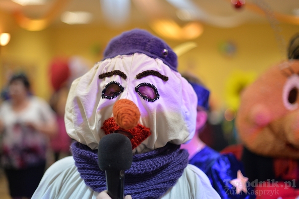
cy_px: 100
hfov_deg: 39.6
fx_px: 415
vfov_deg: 27.0
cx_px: 150
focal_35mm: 50
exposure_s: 1/320
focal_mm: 50
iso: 800
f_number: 1.4
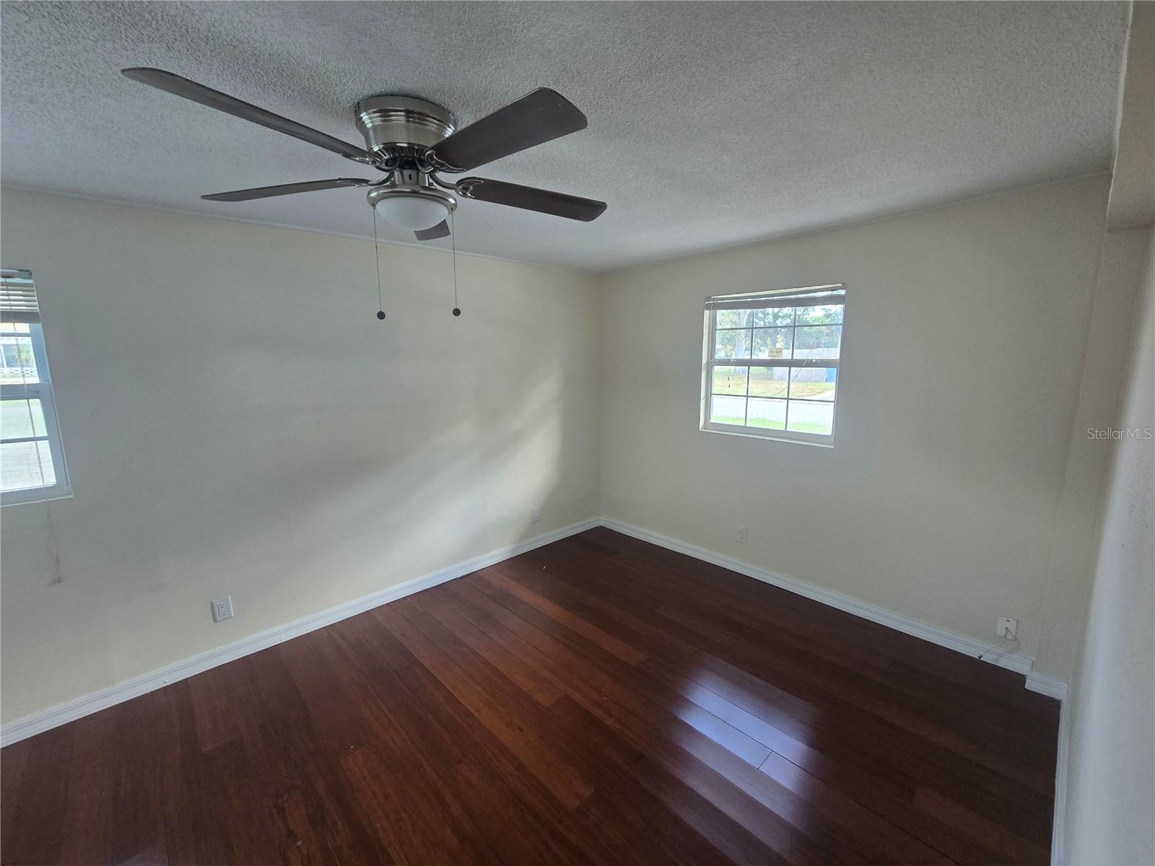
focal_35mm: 13
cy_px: 433
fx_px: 434
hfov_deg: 106.2
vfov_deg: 89.9
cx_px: 578
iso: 160
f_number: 2.2
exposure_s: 1/60
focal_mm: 2.2
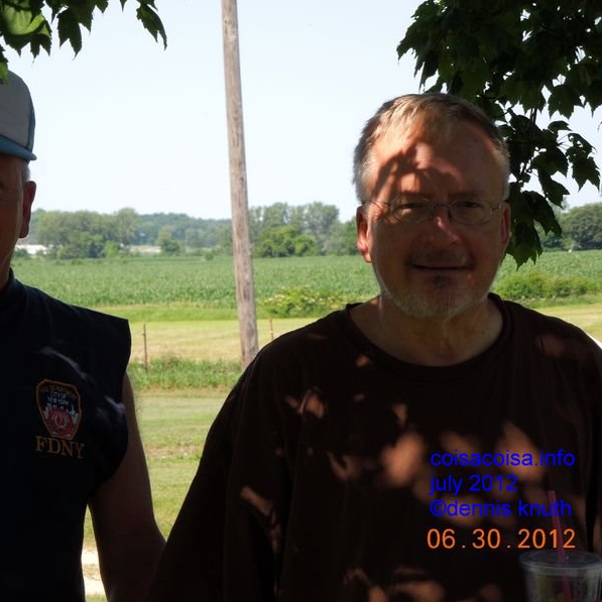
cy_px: 300
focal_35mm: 141
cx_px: 208
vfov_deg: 12.4
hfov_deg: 12.4
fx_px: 2774
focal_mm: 21.5
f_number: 4.8
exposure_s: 1/250
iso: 100
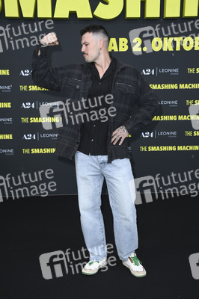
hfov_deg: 29.8
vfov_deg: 43.6
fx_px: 374
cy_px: 150
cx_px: 100
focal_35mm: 45
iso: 640
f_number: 5.6
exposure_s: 1/250
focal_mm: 45
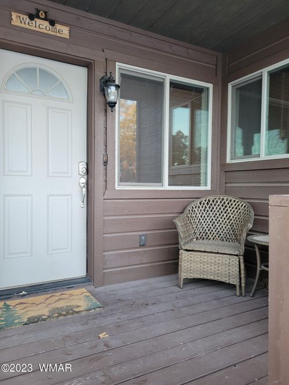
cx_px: 144
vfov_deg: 67.3
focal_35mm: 26
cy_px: 192
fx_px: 289
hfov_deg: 53.1
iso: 160
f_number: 1.8
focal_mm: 5.4
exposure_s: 1/60
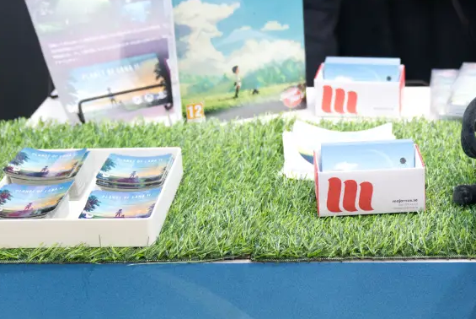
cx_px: 409
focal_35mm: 77
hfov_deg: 25.6
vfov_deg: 17.7
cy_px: 189
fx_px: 1019
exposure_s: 1/100
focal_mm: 34
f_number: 3.2
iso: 1000
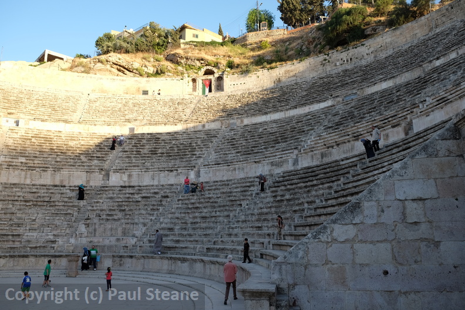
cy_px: 155
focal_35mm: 27
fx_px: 349
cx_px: 232
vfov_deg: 47.9
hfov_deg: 67.4
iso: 200
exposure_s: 1/125
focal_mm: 18
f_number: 5.6
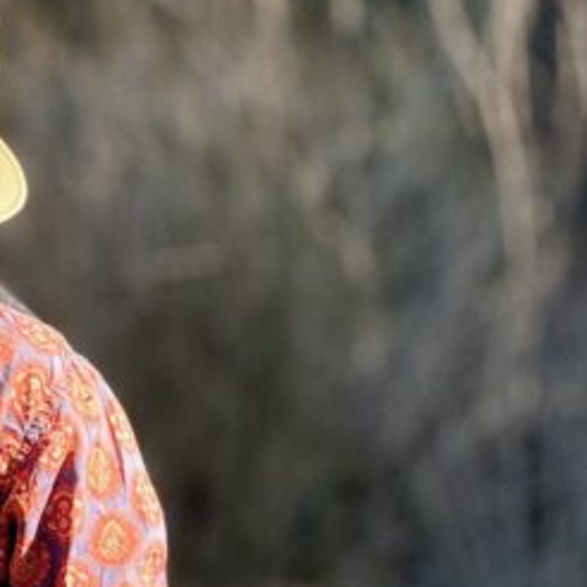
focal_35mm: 442
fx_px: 8480
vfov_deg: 4.0
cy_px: 356
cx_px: -160
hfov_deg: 4.0
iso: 50
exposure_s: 1/661
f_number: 2.8
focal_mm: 15.66
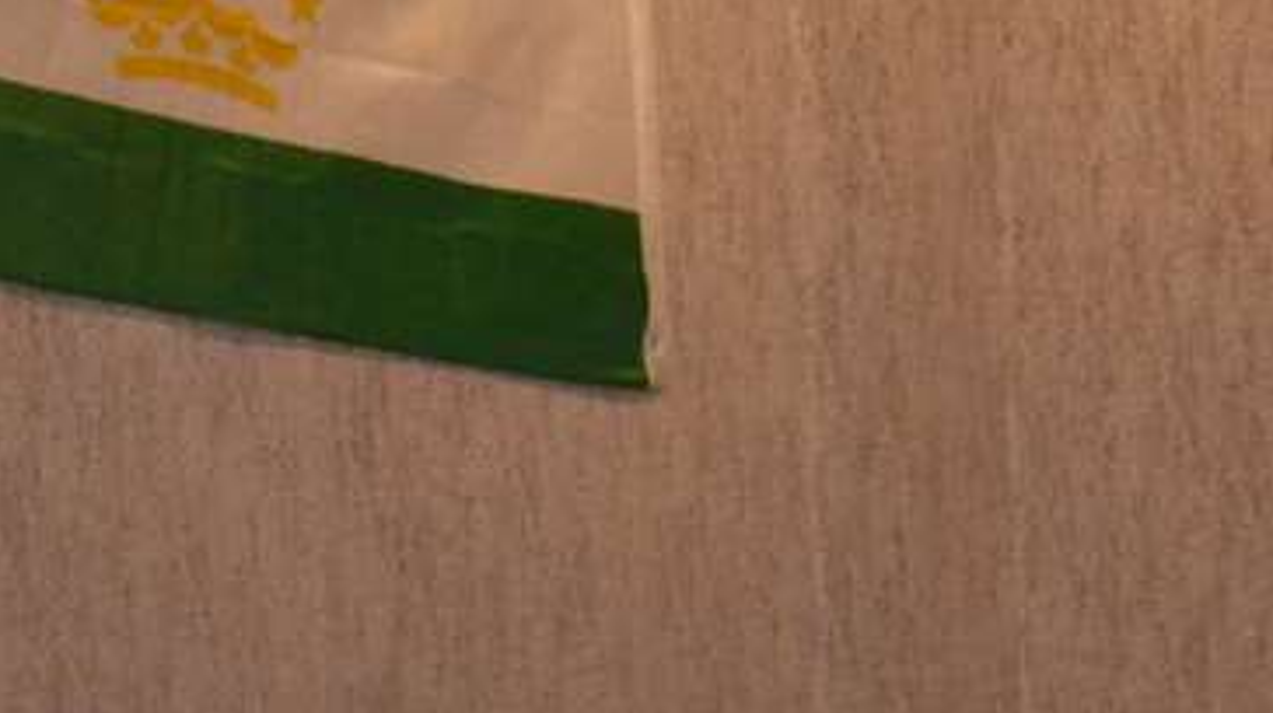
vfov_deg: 7.0
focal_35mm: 166
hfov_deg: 12.6
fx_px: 5598
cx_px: -346
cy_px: 1466
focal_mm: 24
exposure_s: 1/60
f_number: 4
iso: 1800
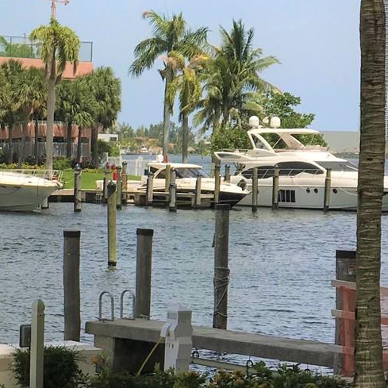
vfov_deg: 10.6
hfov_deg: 10.4
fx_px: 2092
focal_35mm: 165
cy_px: 305
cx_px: -94
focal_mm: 6.6
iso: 20
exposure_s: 1/1259
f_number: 2.8
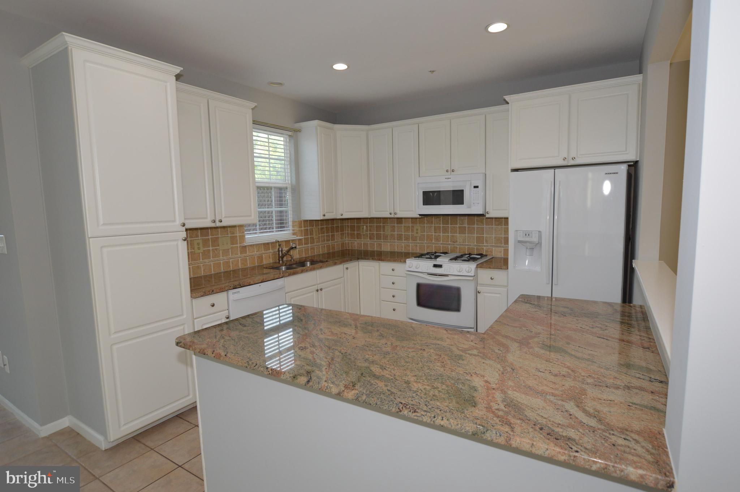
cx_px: 370
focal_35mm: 18
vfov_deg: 67.3
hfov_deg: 90.1
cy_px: 246
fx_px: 370
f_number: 5.6
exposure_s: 1/100
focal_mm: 12
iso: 400
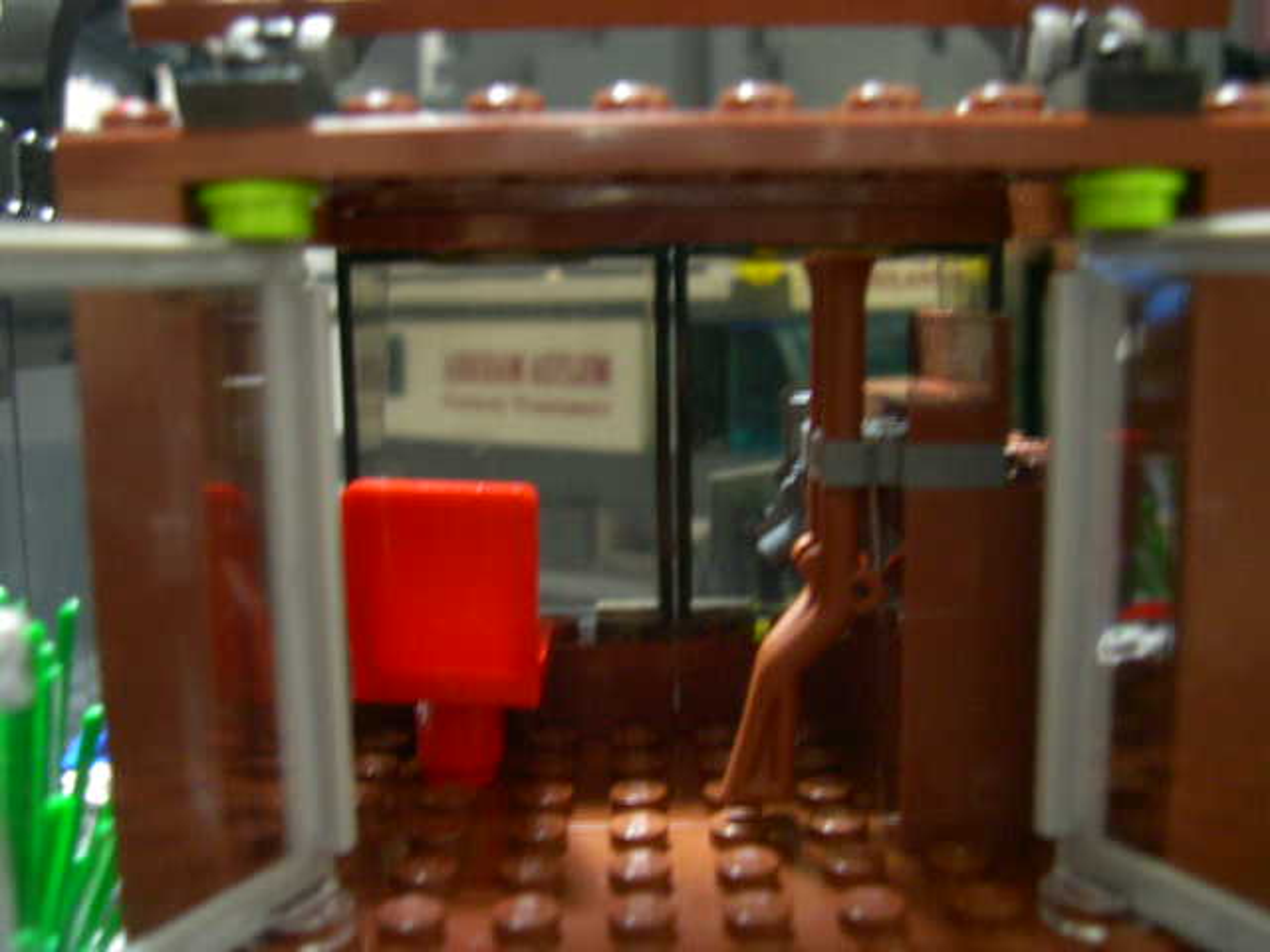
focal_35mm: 38
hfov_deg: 49.0
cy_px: 476
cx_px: 635
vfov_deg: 37.7
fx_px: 1394
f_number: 2.8
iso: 400
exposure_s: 1
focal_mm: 8
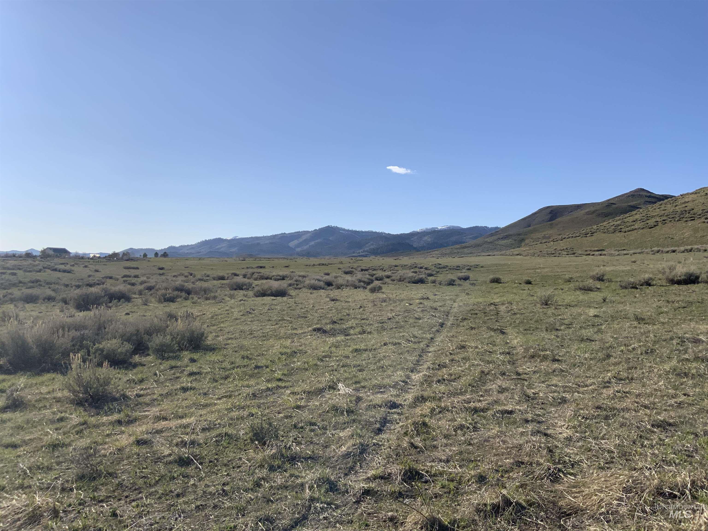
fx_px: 593
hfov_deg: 61.7
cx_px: 354
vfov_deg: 48.2
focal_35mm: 29
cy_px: 266
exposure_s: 1/3322
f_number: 1.8
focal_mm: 3
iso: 20
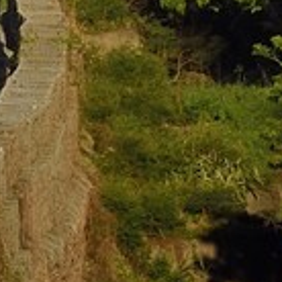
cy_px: -351
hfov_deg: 0.9
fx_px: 18092
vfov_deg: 0.9
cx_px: -1061
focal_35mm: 1963
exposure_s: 1/250
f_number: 11
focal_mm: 200
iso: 200
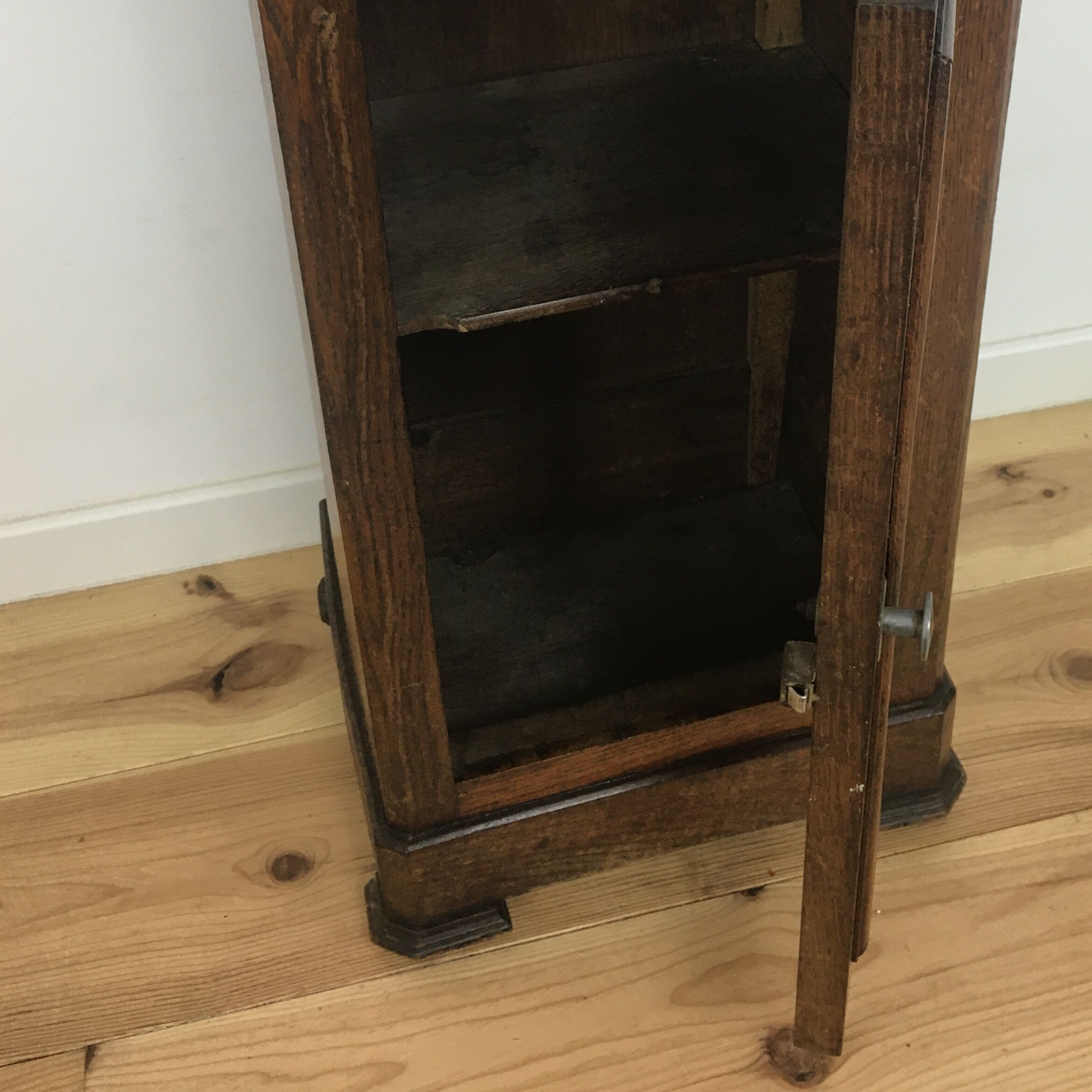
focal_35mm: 44
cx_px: 615
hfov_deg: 38.3
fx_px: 1570
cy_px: 157
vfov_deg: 36.5
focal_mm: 4.15
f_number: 2.2
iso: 50
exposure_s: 1/33
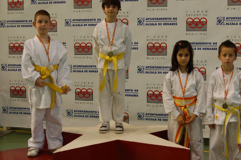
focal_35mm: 69
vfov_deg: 19.7
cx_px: 127
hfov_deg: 29.3
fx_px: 461
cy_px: 84
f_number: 4
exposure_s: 1/60
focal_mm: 34
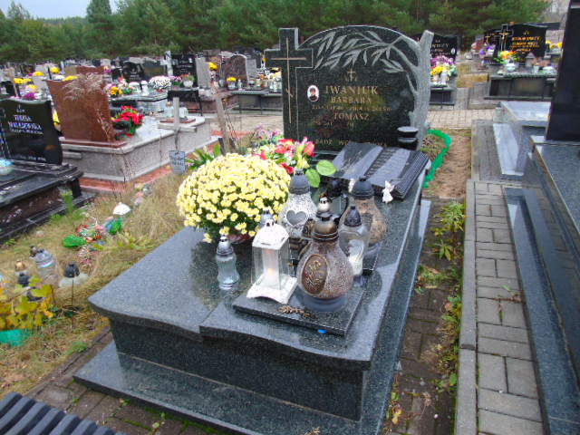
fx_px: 419
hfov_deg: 69.4
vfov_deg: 54.9
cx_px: 290
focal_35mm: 25
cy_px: 218
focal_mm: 4.4
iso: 80
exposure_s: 1/60
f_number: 3.4
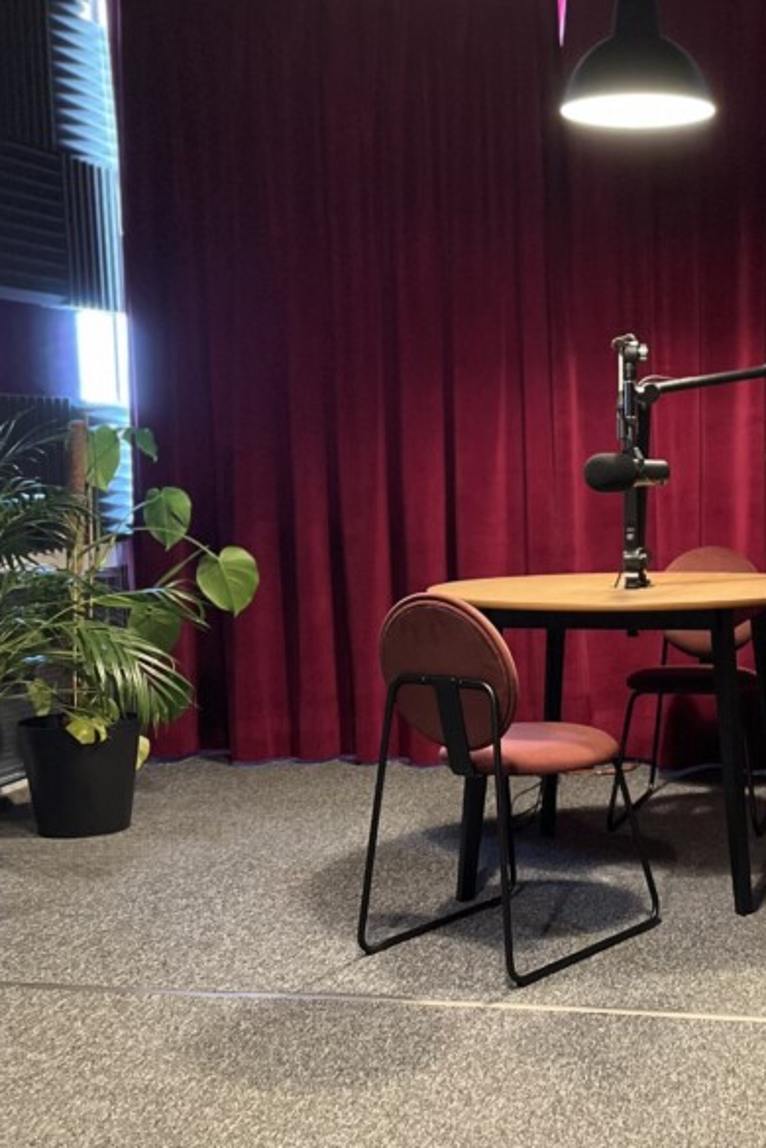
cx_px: 699
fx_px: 1181
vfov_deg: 51.9
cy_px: 585
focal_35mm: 37
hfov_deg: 33.9
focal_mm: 5.1
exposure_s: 1/25
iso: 500
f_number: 1.6
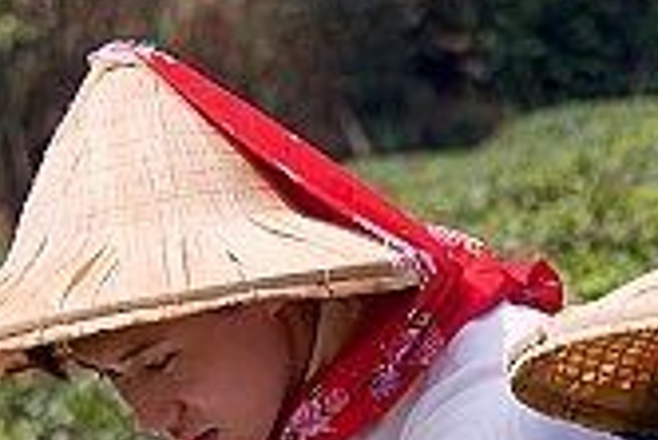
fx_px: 7043
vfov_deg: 3.6
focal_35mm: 385
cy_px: 727
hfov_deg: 5.3
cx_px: 753
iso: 100
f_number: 7.1
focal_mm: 100
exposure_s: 1/320
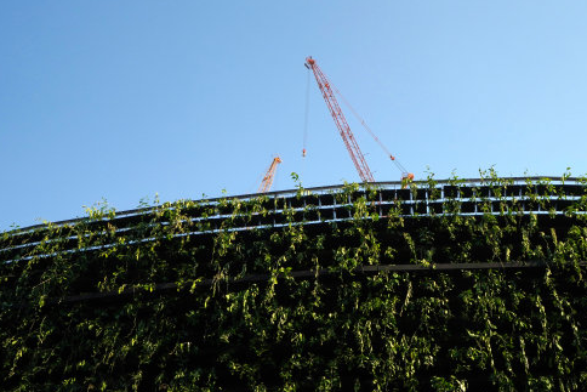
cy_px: 147
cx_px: 354
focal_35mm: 43
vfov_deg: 31.1
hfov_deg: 45.2
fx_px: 701
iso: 640
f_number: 25
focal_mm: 34
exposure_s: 1/250
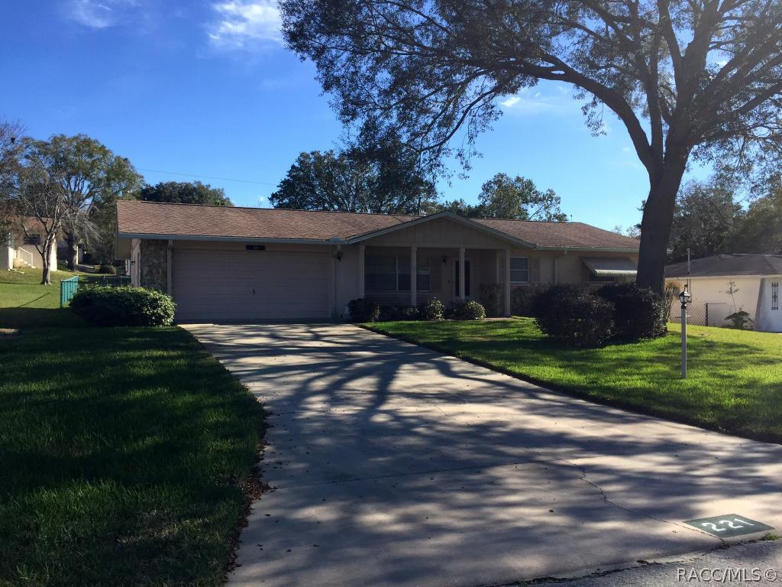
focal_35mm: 29
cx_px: 391
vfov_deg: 48.2
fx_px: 655
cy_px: 294
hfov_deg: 61.7
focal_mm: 4.15
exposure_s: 1/1883
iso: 32
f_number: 2.2
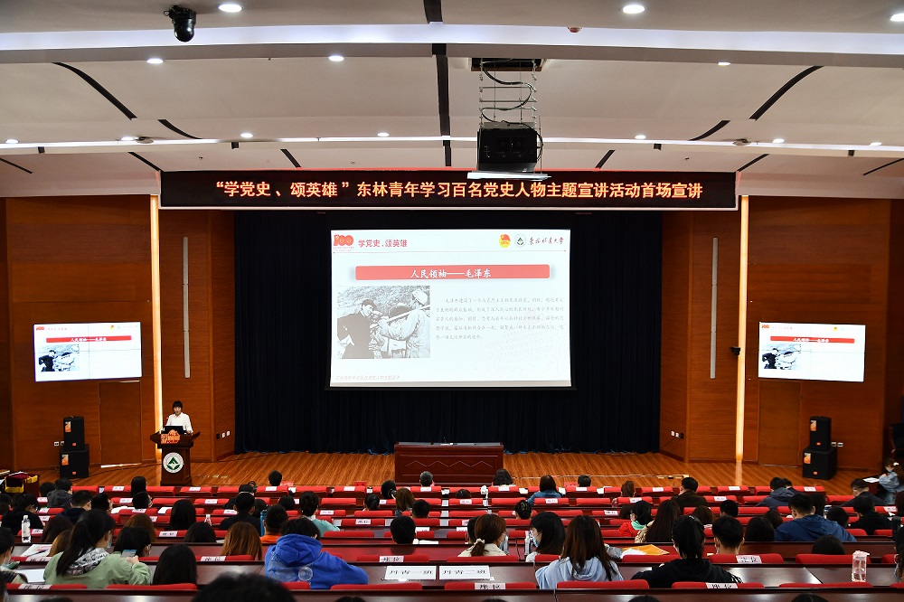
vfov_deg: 39.9
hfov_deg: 57.2
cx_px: 452
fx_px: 828
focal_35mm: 33
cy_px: 301
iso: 800
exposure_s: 1/80
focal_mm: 22
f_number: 3.2
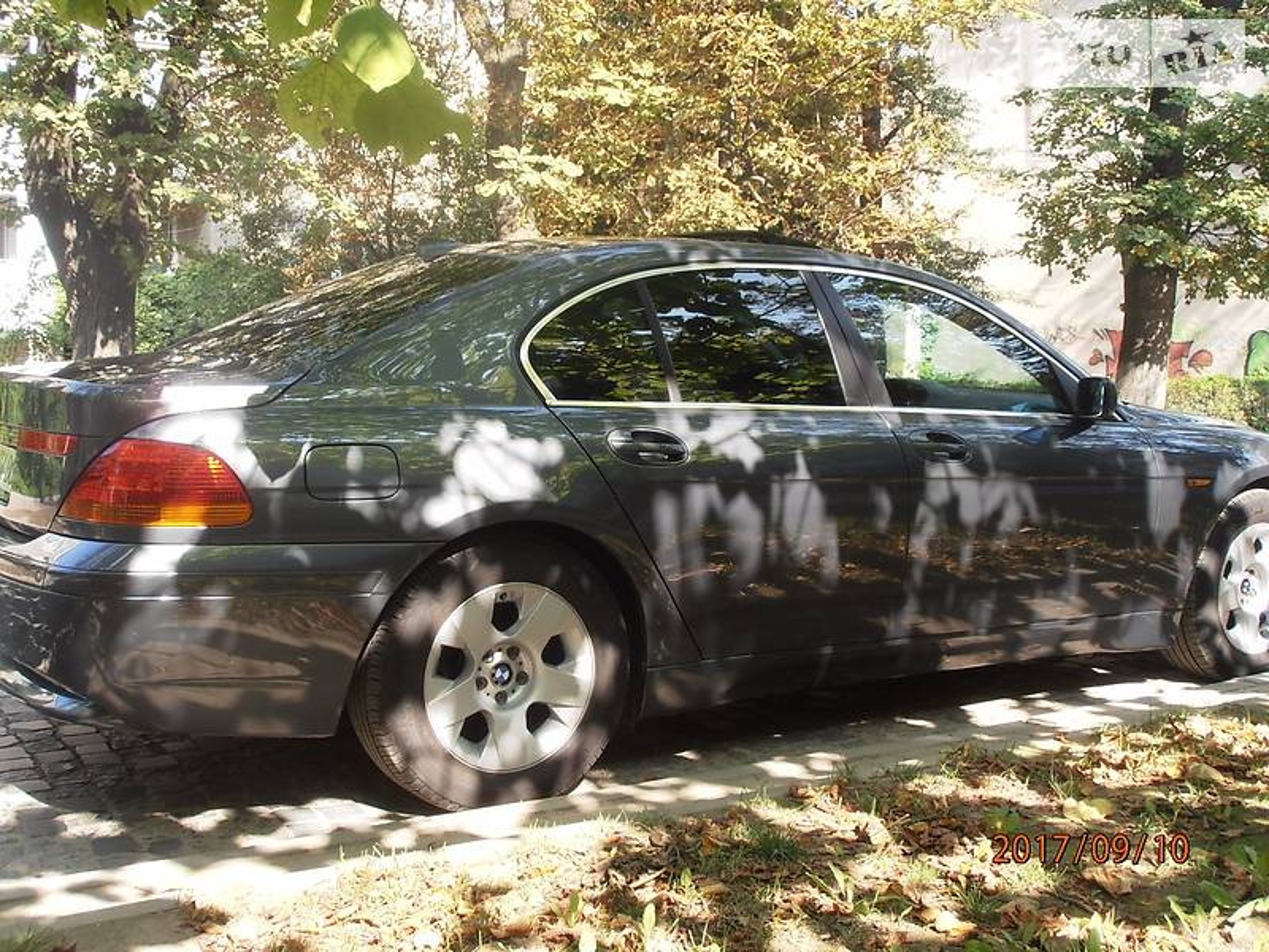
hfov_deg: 42.9
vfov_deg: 32.9
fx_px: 1613
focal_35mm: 44
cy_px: 476
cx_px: 634
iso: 80
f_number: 4.2
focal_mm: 7.9
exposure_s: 1/100
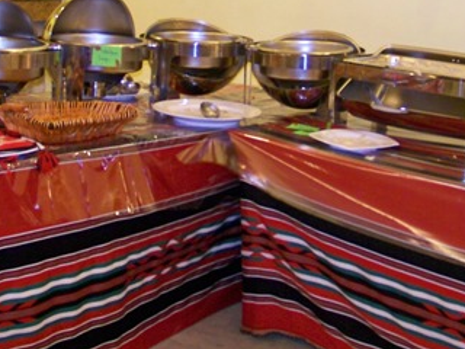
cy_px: 29
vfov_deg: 21.7
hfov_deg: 29.4
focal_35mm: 66
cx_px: 217
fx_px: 887
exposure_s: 1/30
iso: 200
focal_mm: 5.85
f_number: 2.8
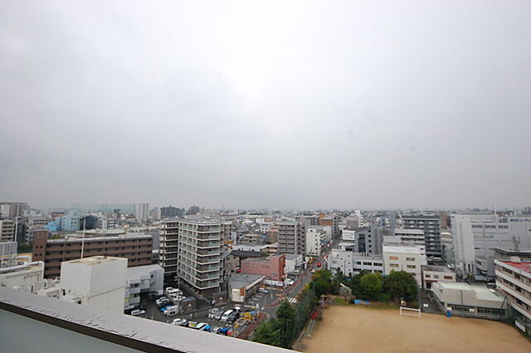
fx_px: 254
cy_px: 176
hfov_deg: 92.5
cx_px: 266
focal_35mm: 17
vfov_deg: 69.5
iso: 800
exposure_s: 1/250
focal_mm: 11.5
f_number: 8
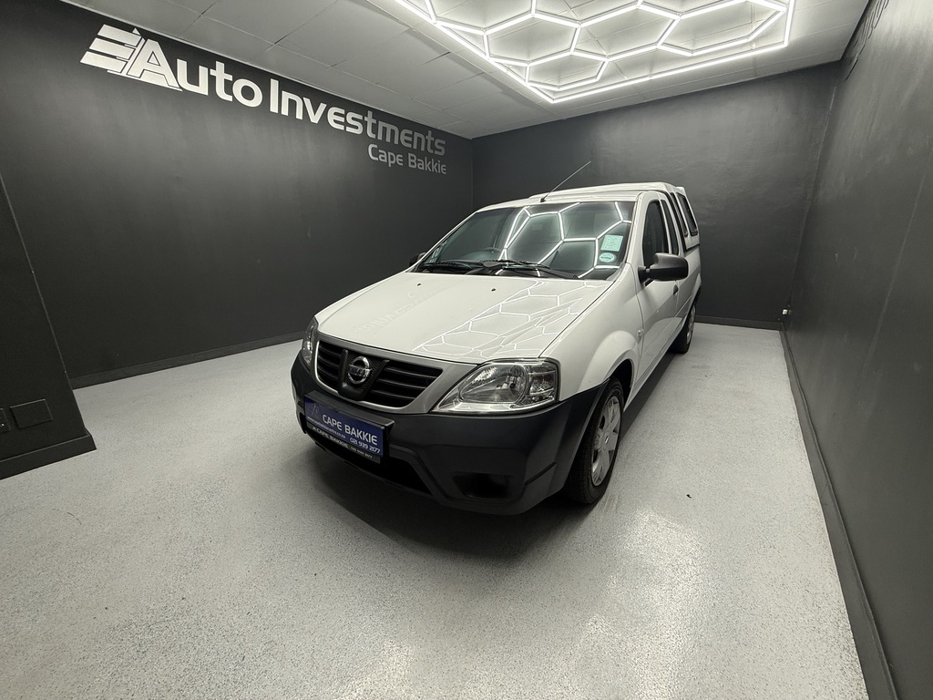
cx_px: 466
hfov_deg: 102.1
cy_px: 350
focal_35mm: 14
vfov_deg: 85.7
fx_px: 377
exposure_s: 1/100
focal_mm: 2.22
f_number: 2.2
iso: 100
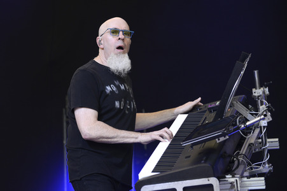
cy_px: 96
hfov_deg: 14.7
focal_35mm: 140
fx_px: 1115
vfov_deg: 9.8
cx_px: 144
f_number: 4.5
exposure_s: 1/640
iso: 1000
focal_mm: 140
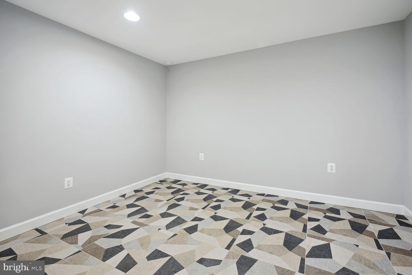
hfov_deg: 96.7
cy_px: 138
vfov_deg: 73.7
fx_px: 183
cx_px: 206
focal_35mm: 16
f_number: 8
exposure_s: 1/2.5
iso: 400
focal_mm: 16
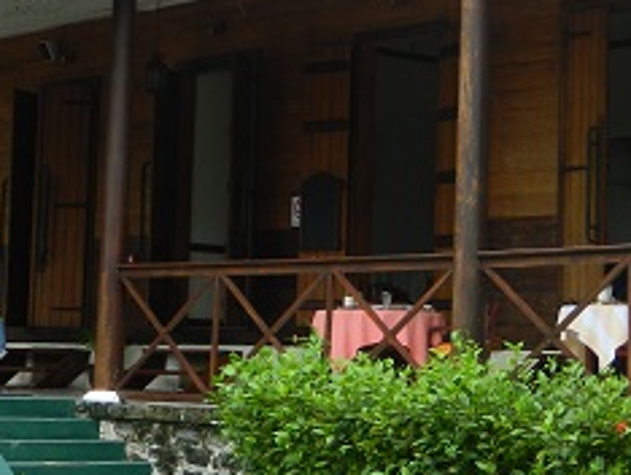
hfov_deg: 17.5
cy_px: 121
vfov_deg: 13.2
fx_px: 2044
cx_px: 396
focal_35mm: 112
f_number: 3.5
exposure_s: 1/125
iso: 80
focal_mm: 7.3
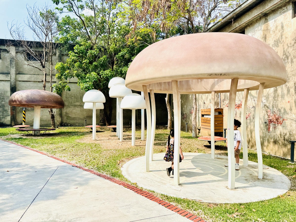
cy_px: 111
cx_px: 148
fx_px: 205
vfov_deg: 56.8
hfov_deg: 71.6
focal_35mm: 24
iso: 80
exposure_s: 1/3096
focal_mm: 6.86
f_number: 1.78
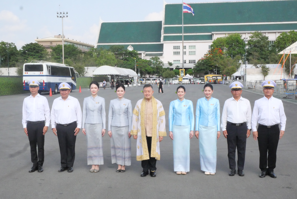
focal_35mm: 47
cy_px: 100
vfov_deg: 28.7
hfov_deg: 41.9
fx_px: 388
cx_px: 148
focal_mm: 23
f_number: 22
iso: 4000
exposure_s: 1/640
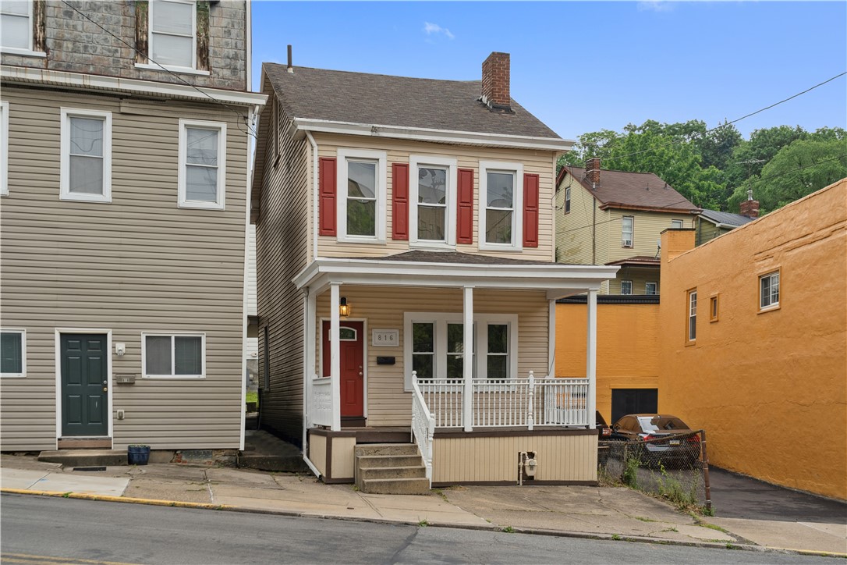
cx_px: 424
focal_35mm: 37
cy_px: 282
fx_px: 870
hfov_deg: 51.9
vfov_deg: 35.9
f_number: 6.3
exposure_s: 1/100
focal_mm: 37
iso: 100
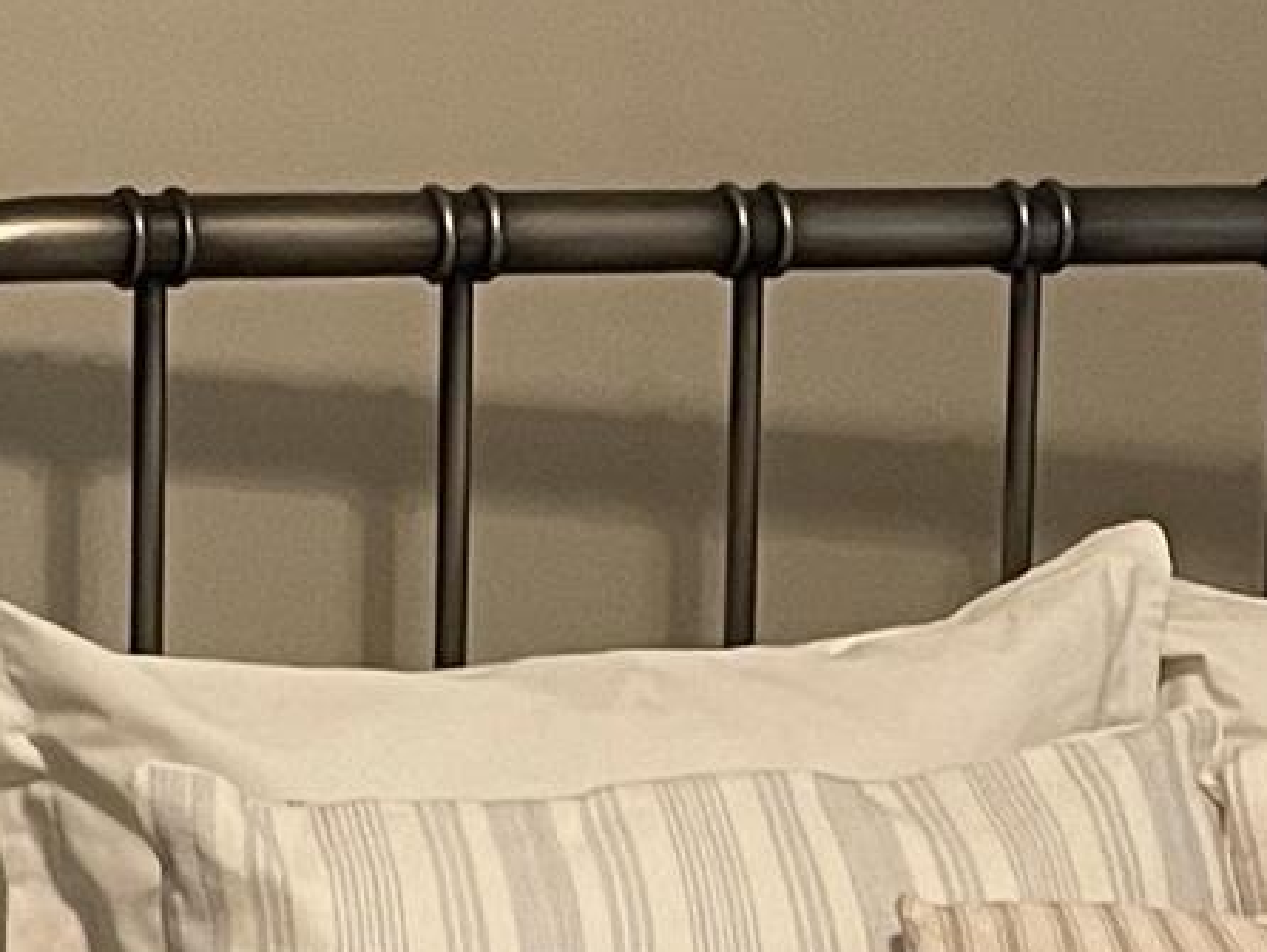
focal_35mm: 179
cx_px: 1534
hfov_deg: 10.8
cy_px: 625
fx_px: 6555
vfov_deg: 8.3
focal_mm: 4.2
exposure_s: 1/60
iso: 400
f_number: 1.6
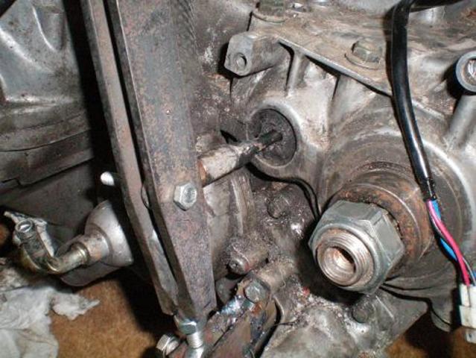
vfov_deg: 37.8
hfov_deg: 49.0
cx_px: 238
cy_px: 179
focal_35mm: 38
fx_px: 523
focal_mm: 6.3
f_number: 4.6
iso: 400
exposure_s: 1/60
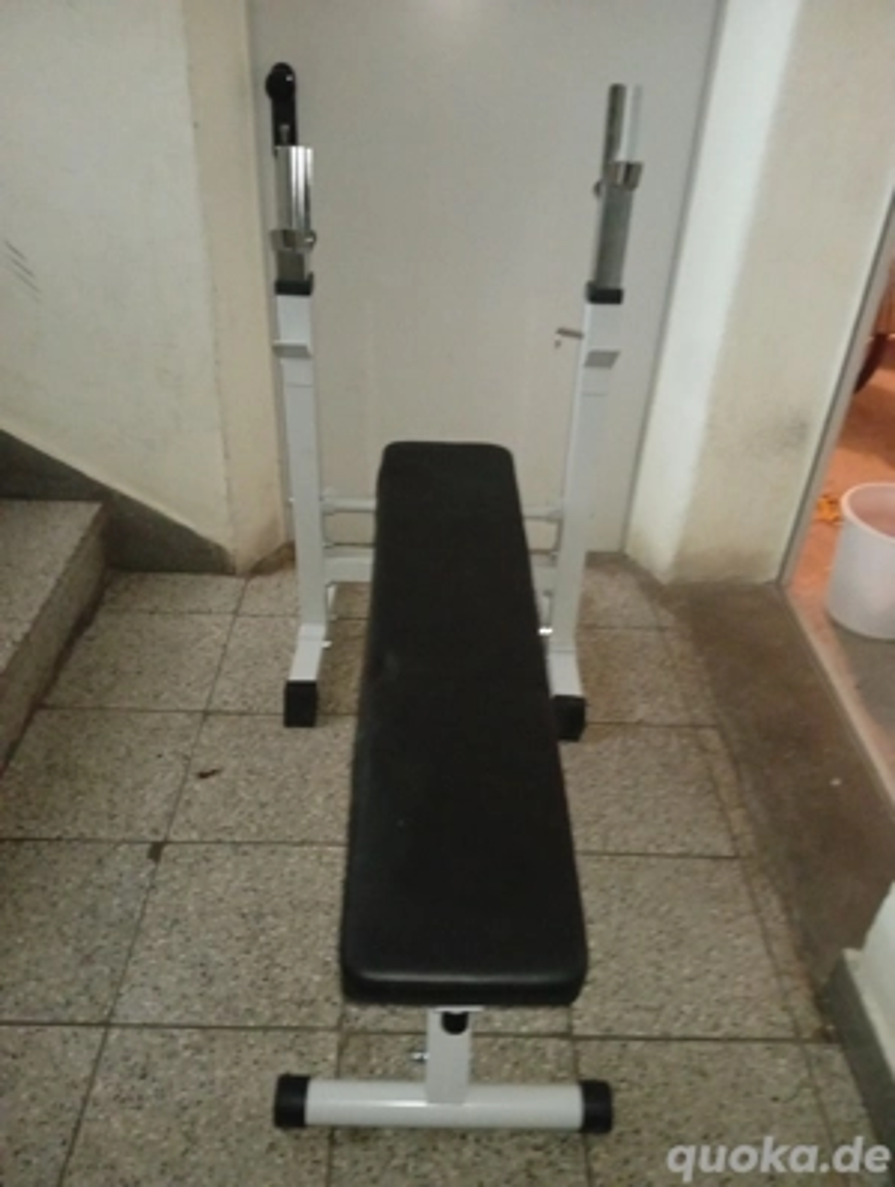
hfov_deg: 51.5
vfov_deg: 65.2
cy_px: 594
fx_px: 928
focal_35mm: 27
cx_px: 448
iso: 3168
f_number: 1.8
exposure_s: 1/14.3
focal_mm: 3.98
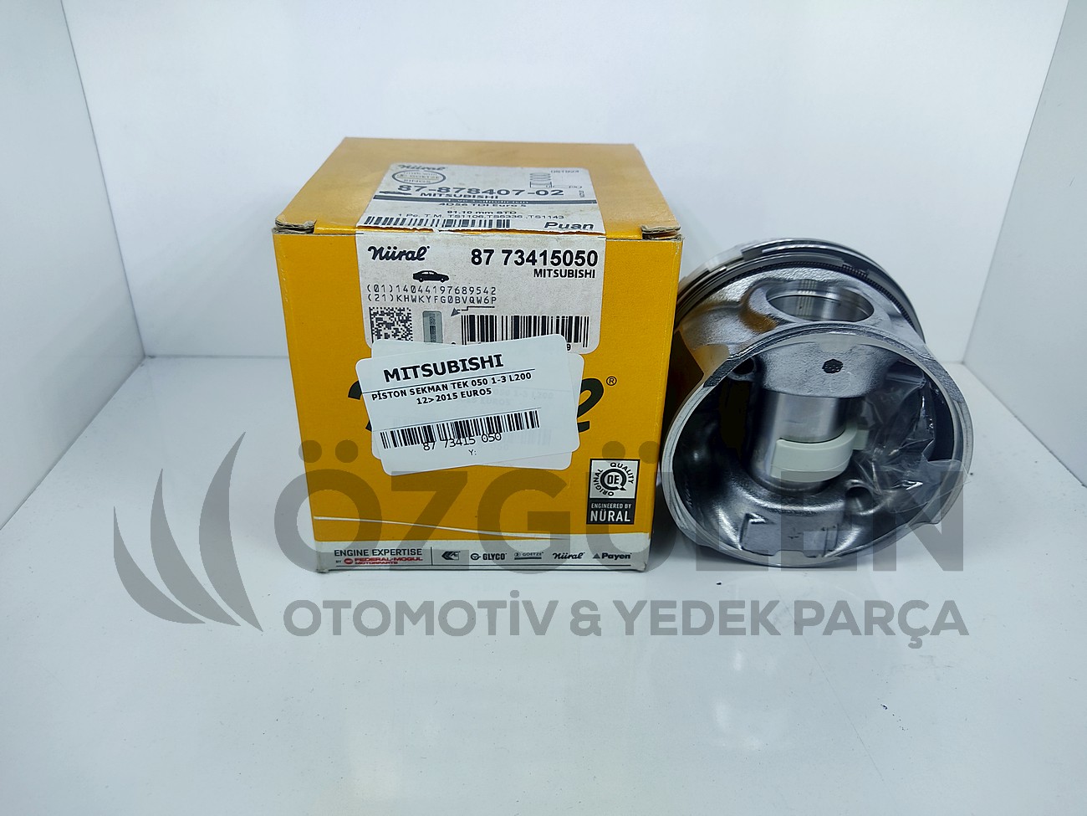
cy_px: 408
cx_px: 544
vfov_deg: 53.1
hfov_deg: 67.3
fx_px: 816
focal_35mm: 26
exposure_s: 1/100
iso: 159
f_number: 1.79
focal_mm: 4.74
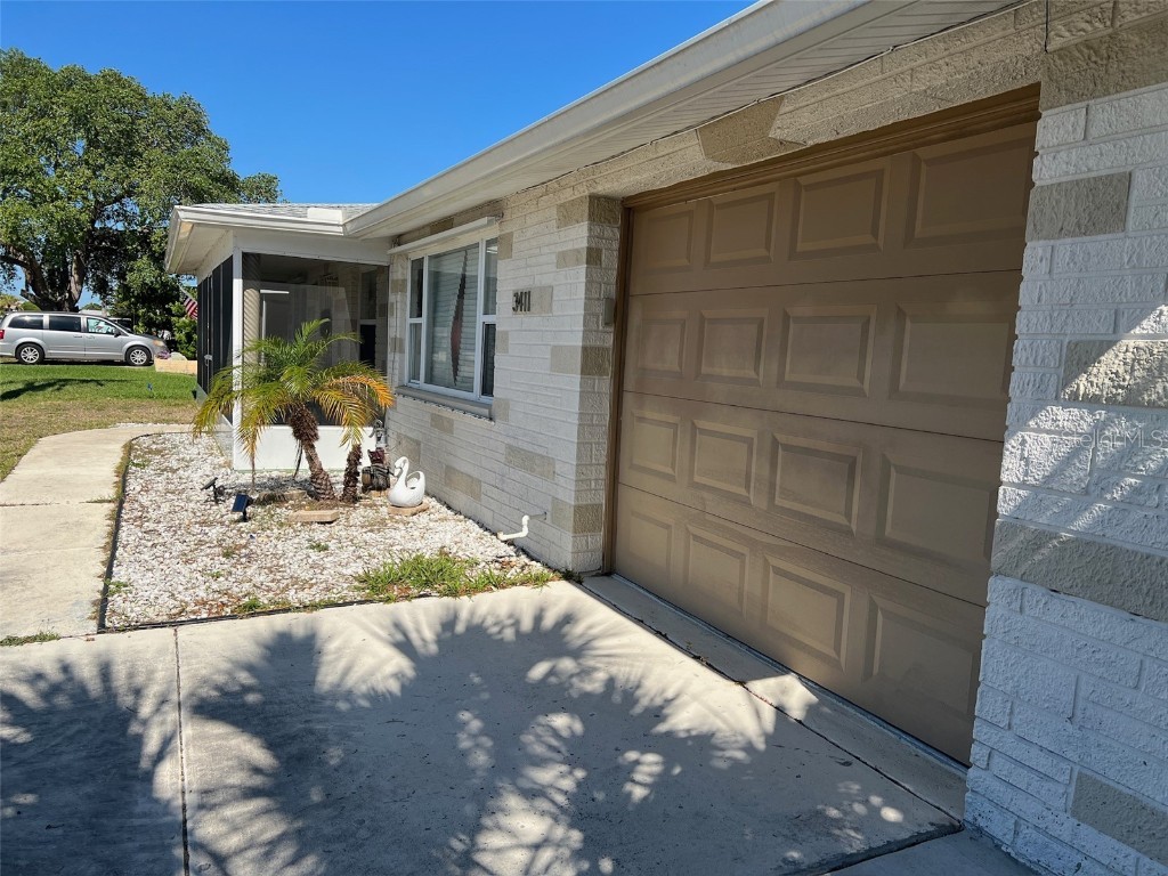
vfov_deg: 53.1
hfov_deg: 67.3
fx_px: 877
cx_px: 584
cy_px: 438
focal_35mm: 26
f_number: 1.5
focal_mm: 5.7
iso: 50
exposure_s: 1/4115
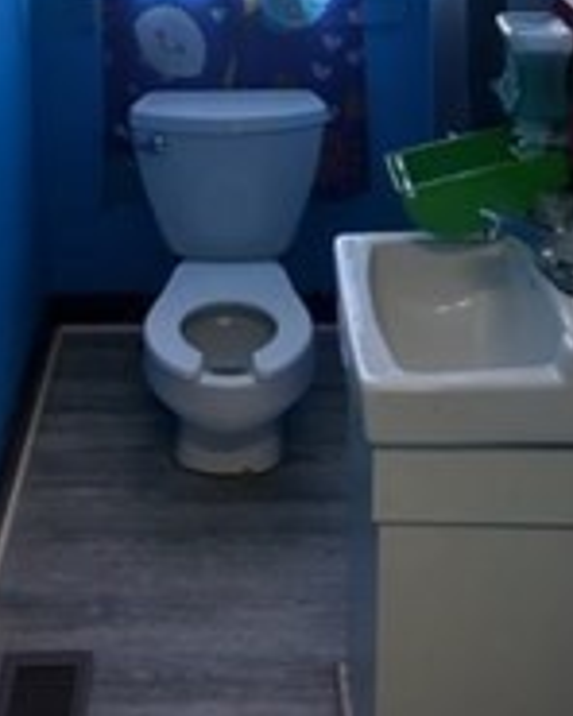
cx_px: 252
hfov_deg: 26.7
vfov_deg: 30.5
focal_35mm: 57
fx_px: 1208
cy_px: -15
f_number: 1.78
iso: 160
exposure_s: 1/90
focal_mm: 6.86
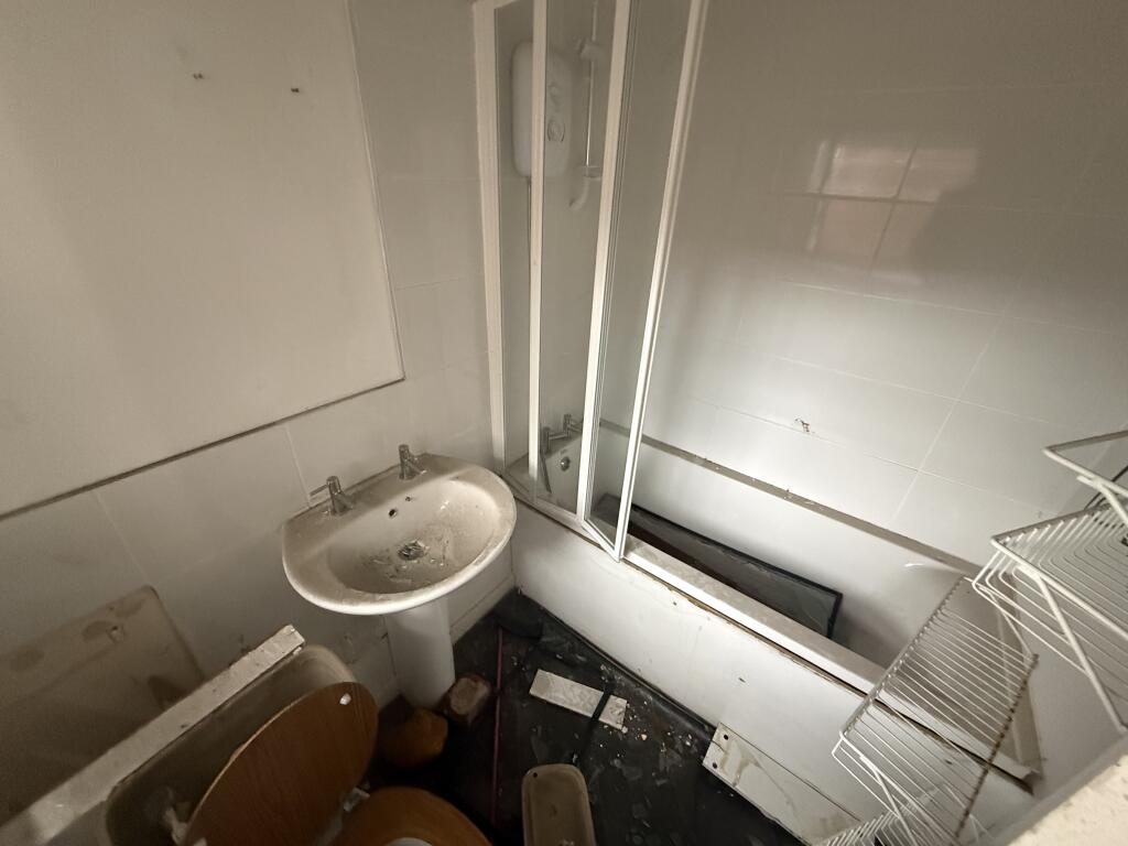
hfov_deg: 102.1
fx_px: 456
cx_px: 564
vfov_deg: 85.7
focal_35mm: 14
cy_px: 423
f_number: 2.2
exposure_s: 1/60
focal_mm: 2.22
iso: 800
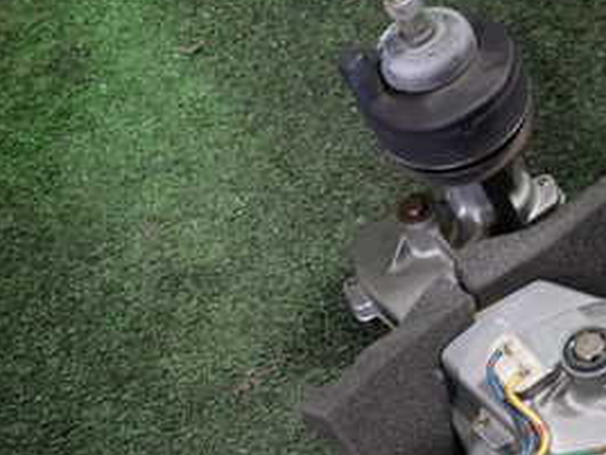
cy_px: 441
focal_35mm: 56
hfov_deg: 31.2
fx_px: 980
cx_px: 640
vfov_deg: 25.0
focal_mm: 4.5
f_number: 2
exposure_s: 1/30
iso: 200
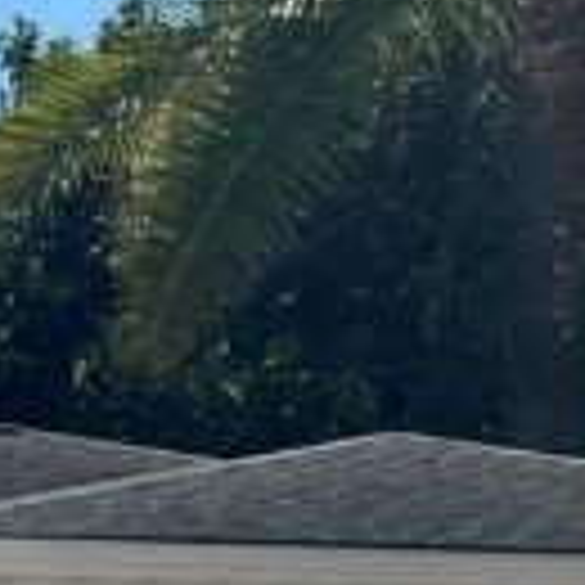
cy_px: 288
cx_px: -310
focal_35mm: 181
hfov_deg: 9.4
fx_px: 3461
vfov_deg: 9.7
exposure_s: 1/7874
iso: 50
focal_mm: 5.1
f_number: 1.6
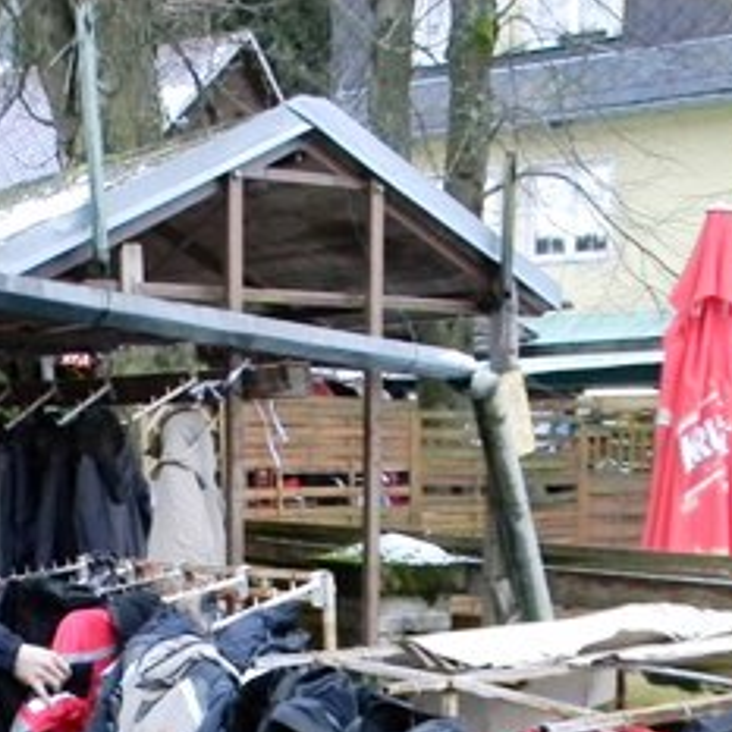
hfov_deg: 25.3
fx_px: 1627
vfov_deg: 24.1
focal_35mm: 68
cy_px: 748
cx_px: 327
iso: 400
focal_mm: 5
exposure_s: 1/41.6
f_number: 3.5
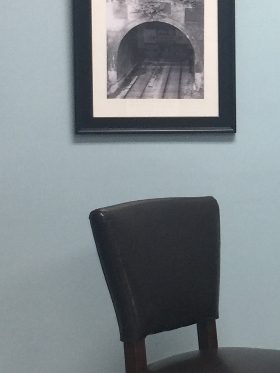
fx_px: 1176
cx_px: 406
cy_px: 142
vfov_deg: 18.0
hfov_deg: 12.9
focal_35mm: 109
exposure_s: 1/30
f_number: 2.2
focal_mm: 4.15
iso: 50
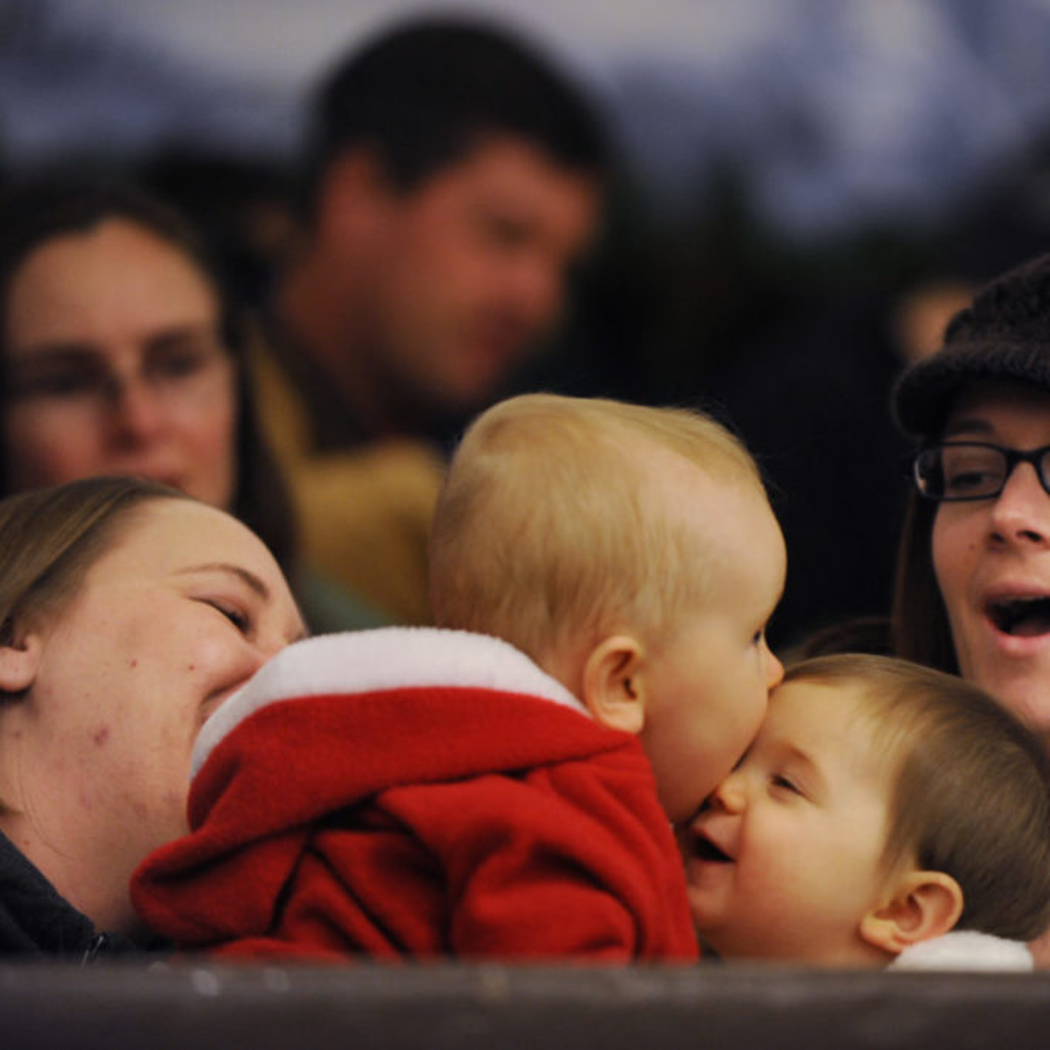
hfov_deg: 7.8
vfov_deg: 7.8
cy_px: 525
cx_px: 679
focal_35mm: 224
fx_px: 7687
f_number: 2.8
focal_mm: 175
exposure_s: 1/200
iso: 1600
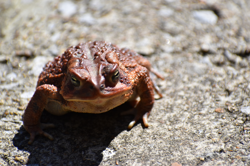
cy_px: 83
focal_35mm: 360
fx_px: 2500
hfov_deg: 5.7
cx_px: 125
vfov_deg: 3.8
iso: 400
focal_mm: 240
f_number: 6
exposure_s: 1/1250
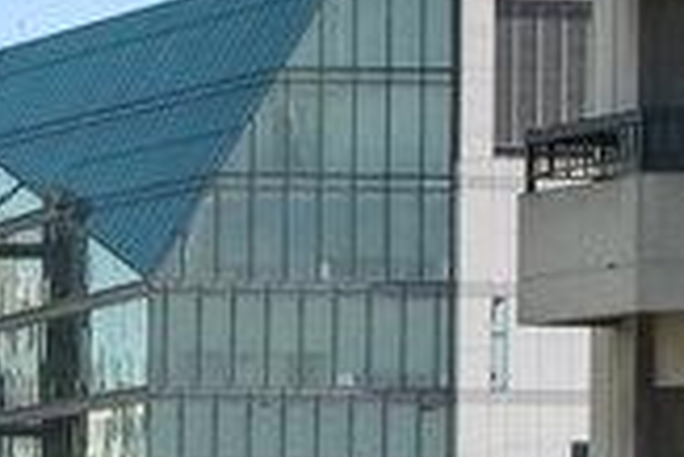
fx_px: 5743
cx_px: -864
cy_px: 738
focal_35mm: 302
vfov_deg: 4.5
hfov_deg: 6.5
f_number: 11
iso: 800
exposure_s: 1/1000
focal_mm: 27.5
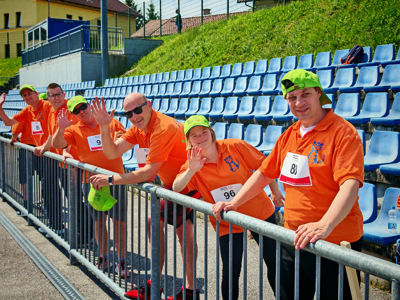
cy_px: 150
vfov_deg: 30.3
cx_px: 200
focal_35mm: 48
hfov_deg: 39.7
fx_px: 555
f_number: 2
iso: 50
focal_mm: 6.83
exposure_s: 1/2900
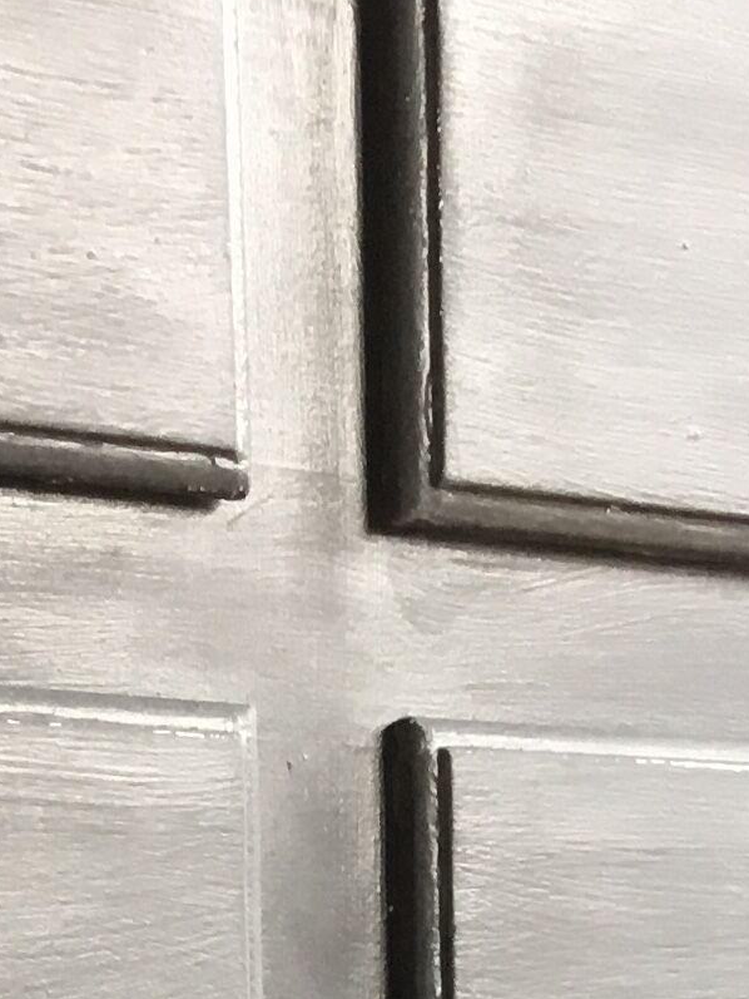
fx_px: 3663
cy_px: 1874
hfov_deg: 11.6
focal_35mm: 127
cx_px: 83
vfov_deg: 13.7
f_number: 2.4
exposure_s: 1/33
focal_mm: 3.3
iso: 40
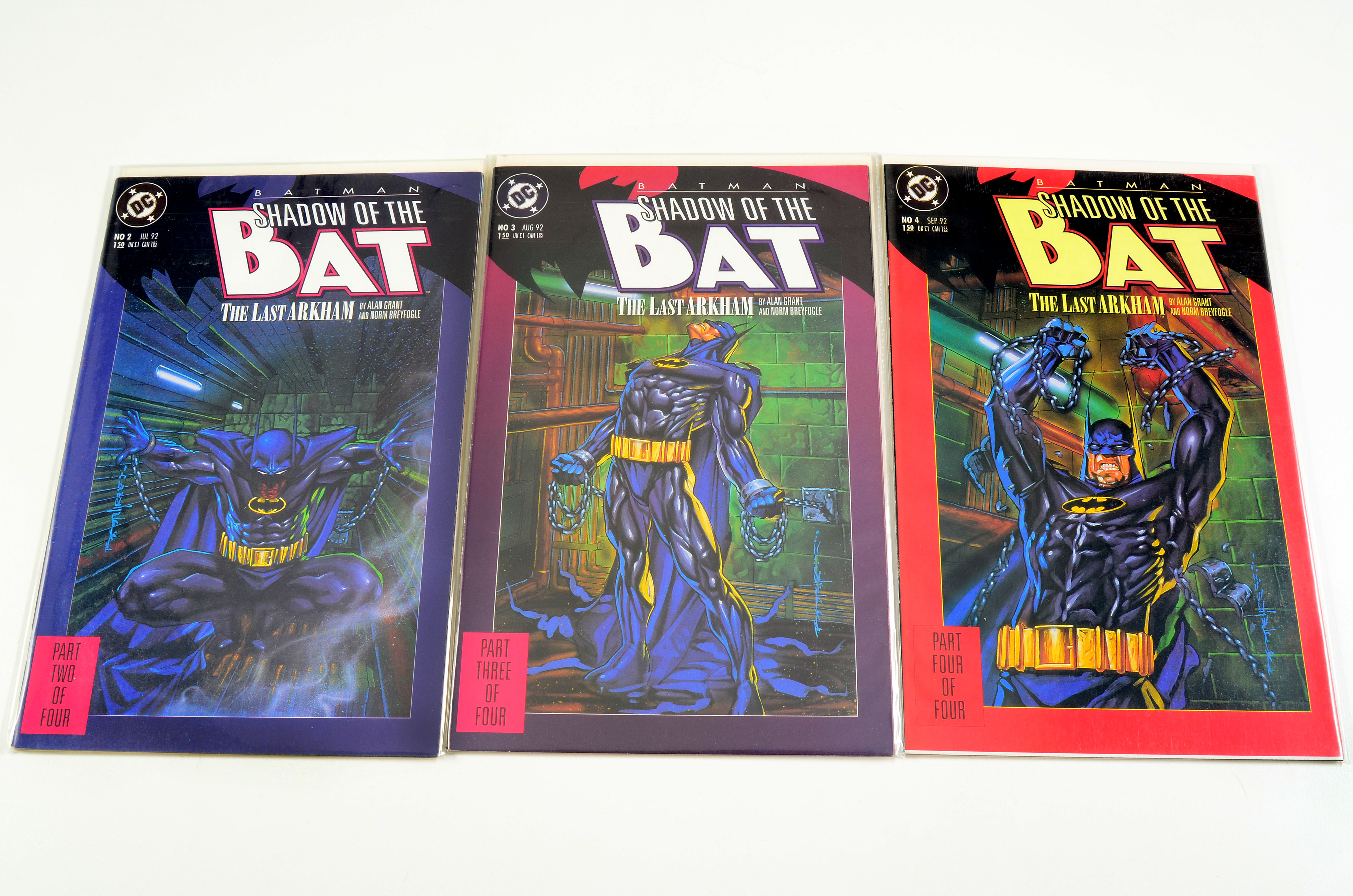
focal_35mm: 33
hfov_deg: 57.3
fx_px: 1238
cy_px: 448
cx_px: 676
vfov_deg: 39.8
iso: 200
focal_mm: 22
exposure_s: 1/160
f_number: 13
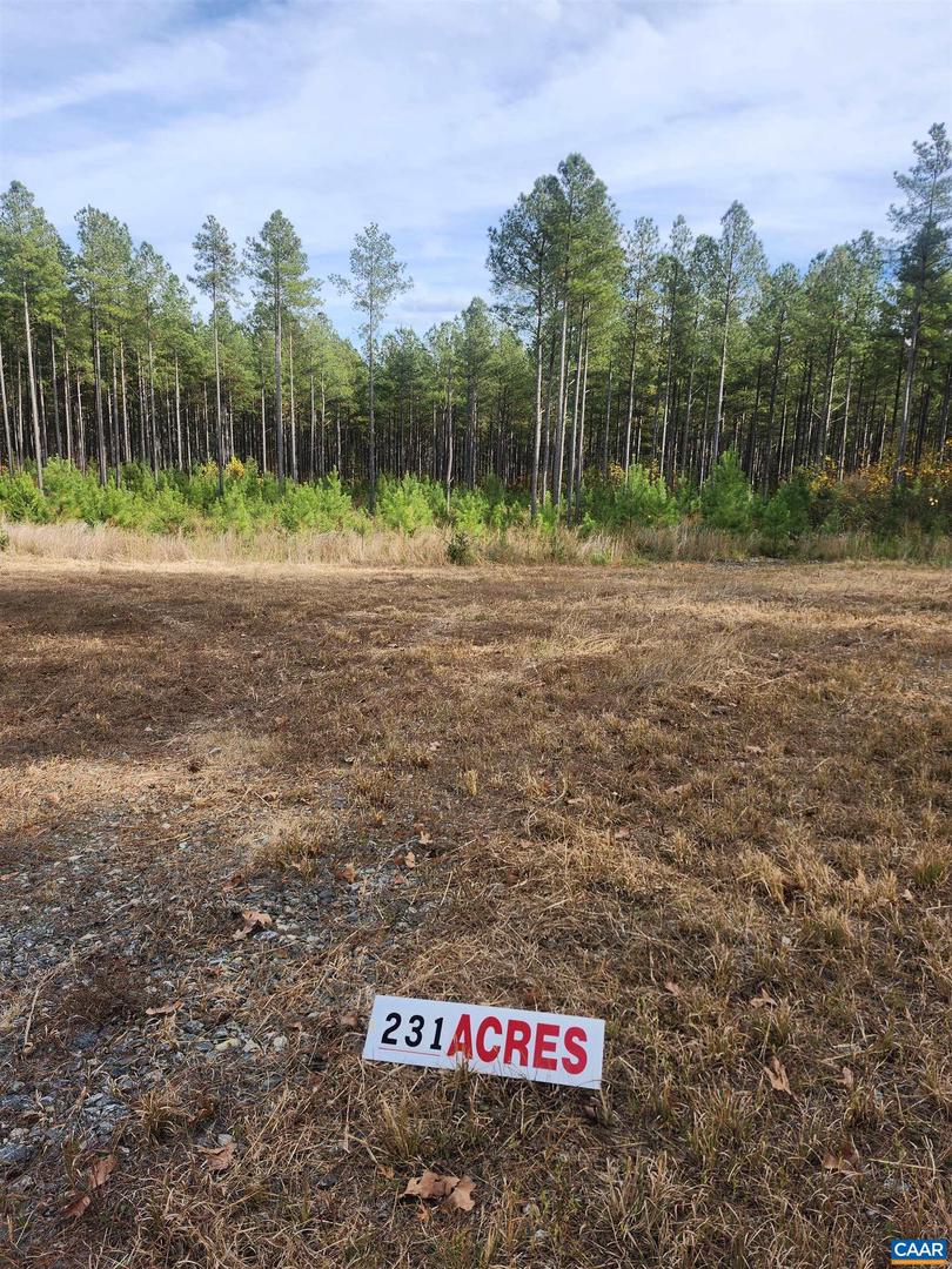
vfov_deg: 73.9
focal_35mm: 23
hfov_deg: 58.9
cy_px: 634
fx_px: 843
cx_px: 476
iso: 25
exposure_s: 1/738
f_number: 1.8
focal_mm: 5.54
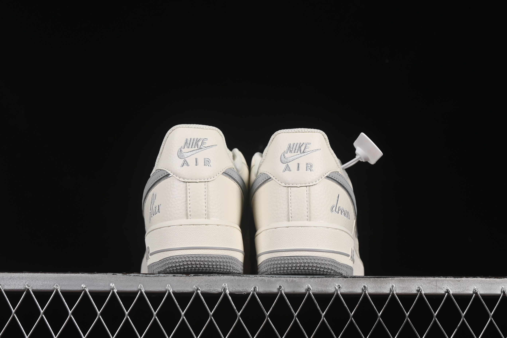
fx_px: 1056
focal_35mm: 75
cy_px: 169
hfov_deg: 27.0
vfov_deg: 18.2
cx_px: 254
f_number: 8
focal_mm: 50
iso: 160
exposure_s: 1/80
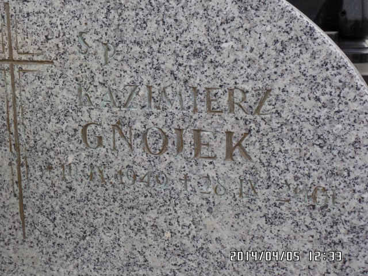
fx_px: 553
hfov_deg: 36.8
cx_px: 184
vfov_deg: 28.0
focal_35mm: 52
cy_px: 138
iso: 100
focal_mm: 9.2
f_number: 3.4
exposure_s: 1/500
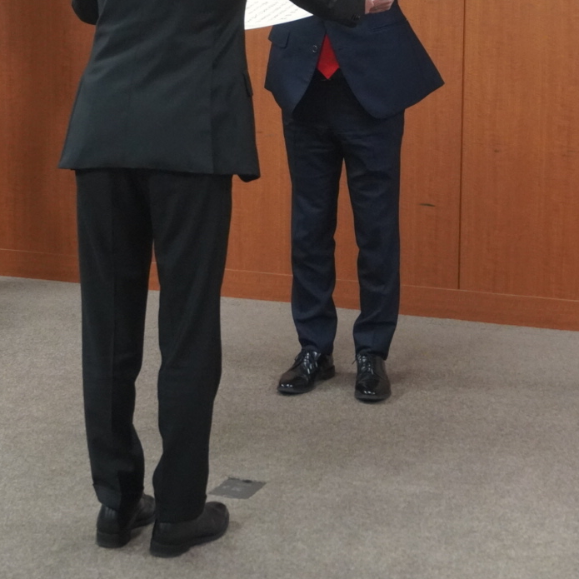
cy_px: 144
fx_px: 1741
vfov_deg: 18.8
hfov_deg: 18.9
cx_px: 267
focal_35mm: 92
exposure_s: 1/160
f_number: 5
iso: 4000
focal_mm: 31
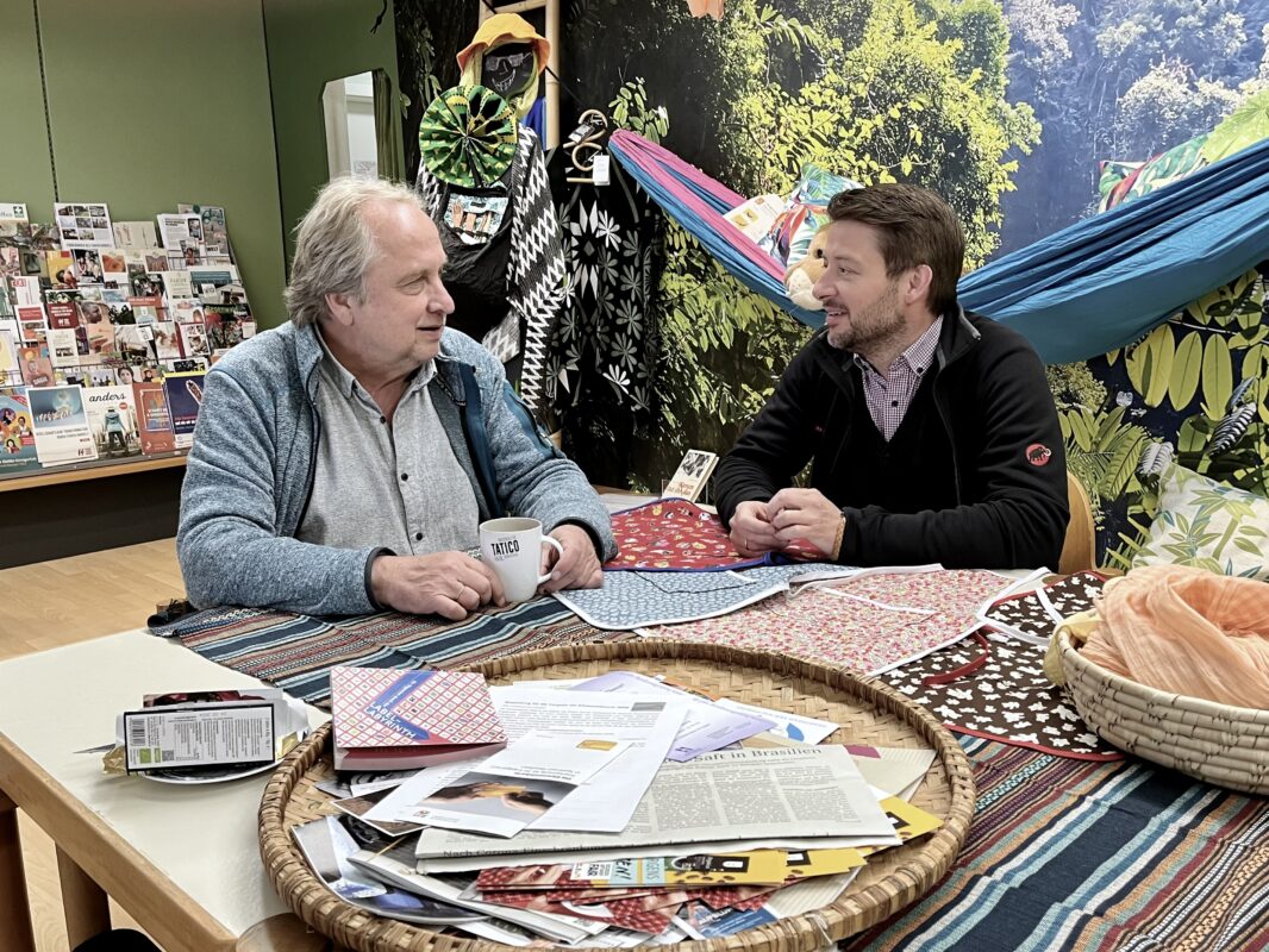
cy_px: 476
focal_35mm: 26
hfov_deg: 67.3
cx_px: 634
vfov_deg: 53.1
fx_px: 953
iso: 100
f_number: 1.6
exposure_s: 1/50
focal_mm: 5.1
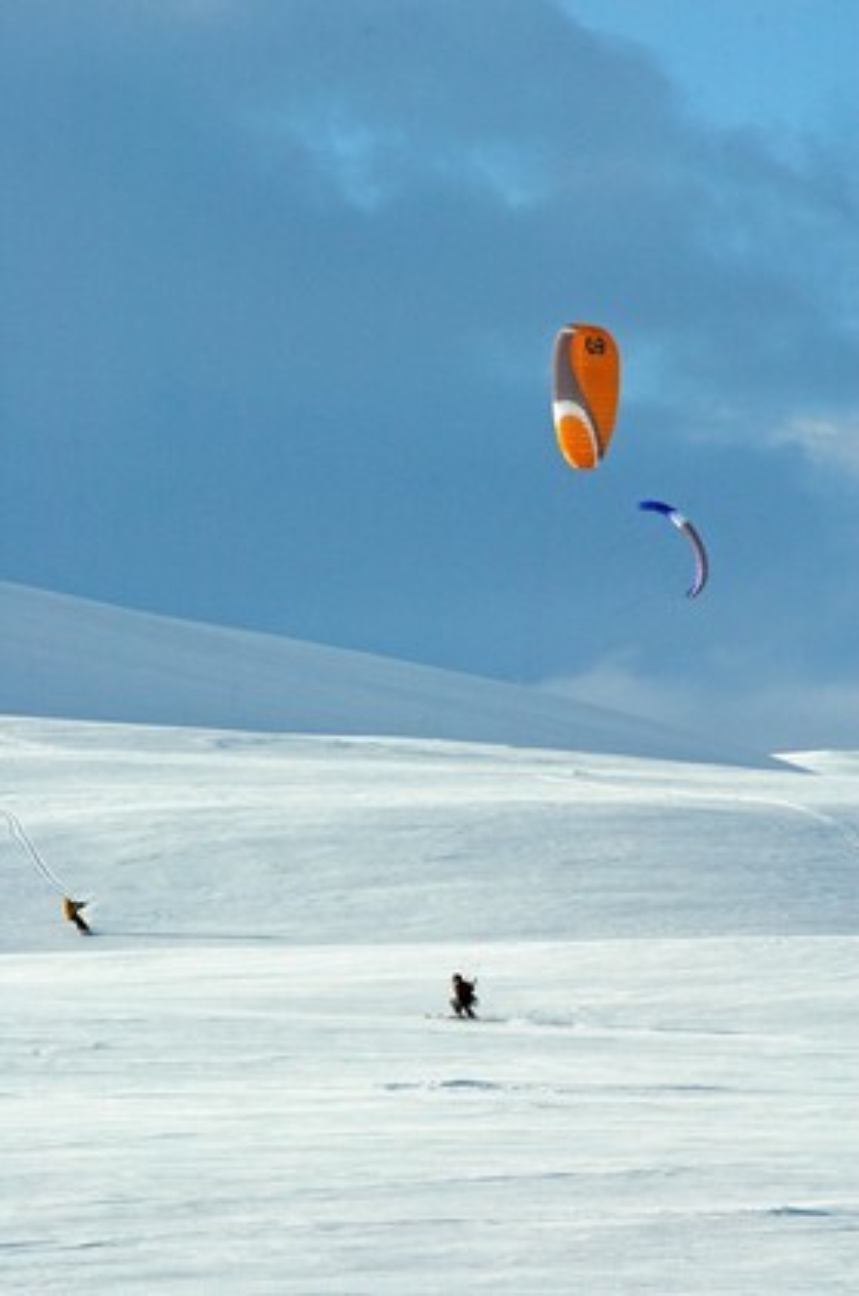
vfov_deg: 8.3
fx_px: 8894
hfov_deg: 5.5
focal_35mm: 248
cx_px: 430
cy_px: 648
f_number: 8
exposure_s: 1/1000
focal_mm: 165
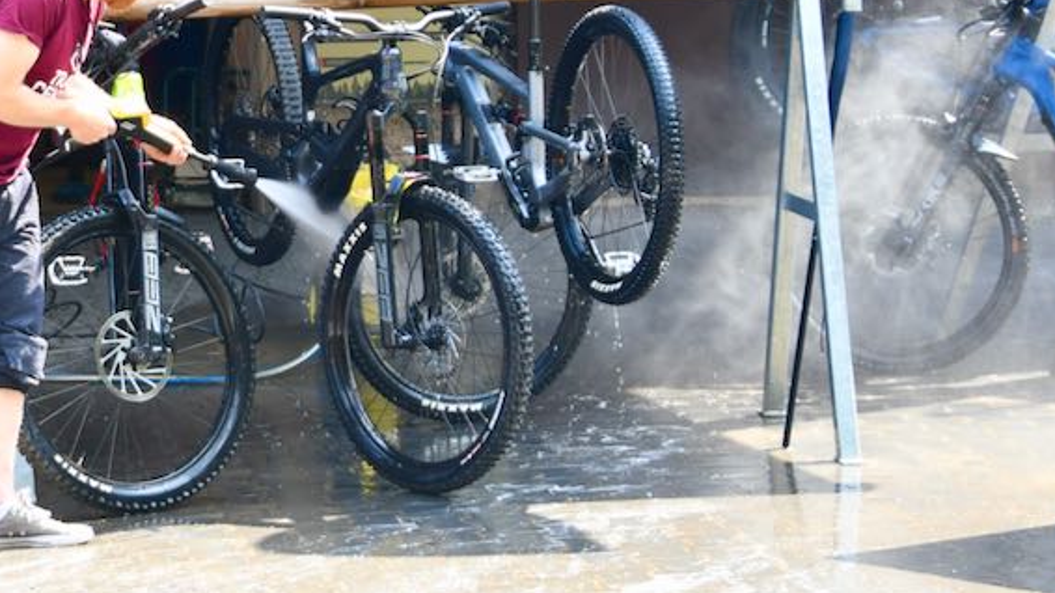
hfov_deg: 12.5
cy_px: -56
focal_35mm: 171
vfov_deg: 7.1
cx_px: 99
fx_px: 4782
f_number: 5.6
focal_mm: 56
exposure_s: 1/250
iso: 400
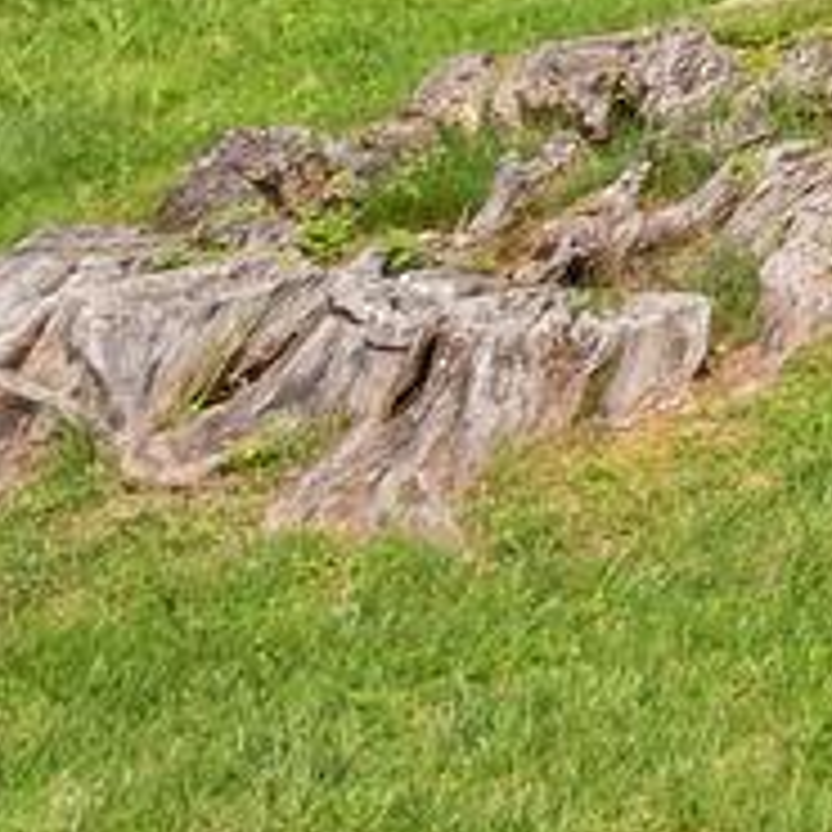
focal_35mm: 127
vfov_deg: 10.7
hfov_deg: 8.5
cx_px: 3157
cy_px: -1457
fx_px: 3453
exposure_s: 1/125
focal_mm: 16
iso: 400
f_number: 8
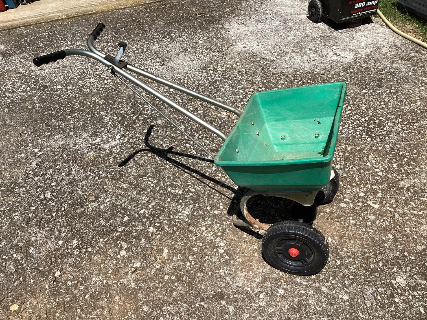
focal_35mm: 31
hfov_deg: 58.3
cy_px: 160
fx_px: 382
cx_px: 214
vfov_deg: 45.4
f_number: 2.4
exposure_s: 1/1664
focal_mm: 3.3
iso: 25
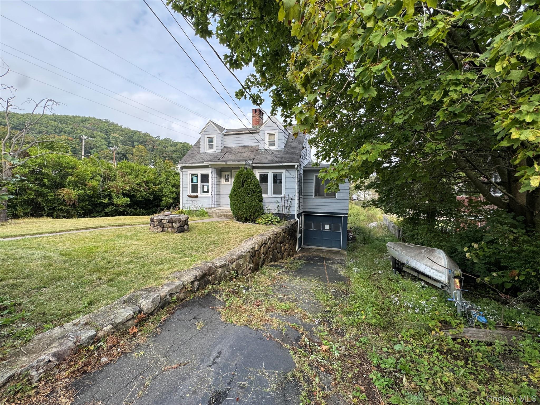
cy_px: 202
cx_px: 270
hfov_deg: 102.1
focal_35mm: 14
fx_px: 218
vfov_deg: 85.7
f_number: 2.2
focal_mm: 2.22
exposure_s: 1/390
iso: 40
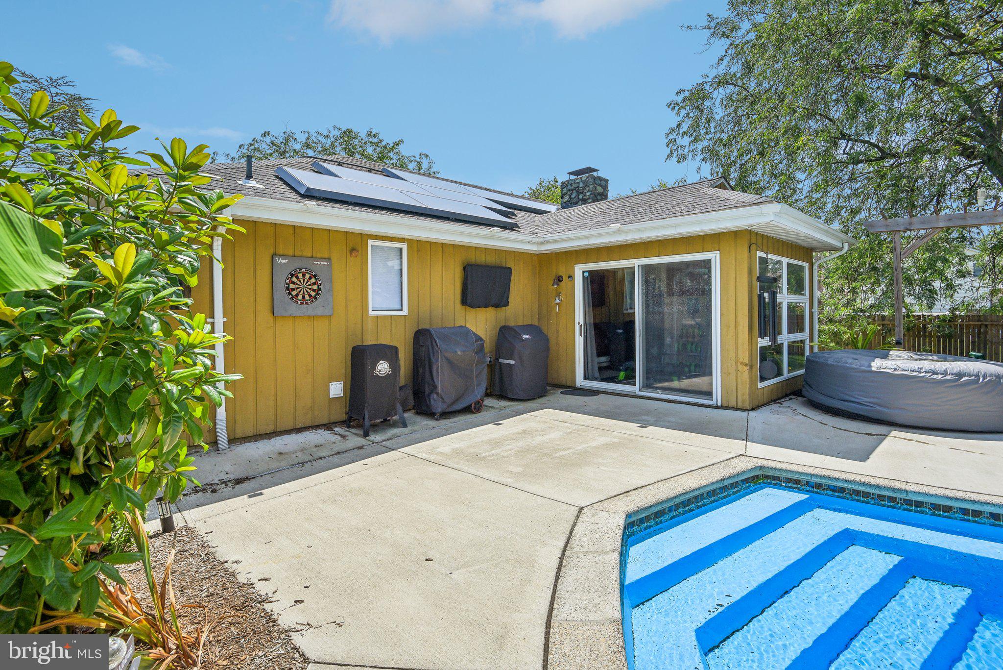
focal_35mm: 16
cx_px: 502
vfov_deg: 73.8
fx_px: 446
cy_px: 335
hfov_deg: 96.7
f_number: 8
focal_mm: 16
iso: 400
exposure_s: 1/1250
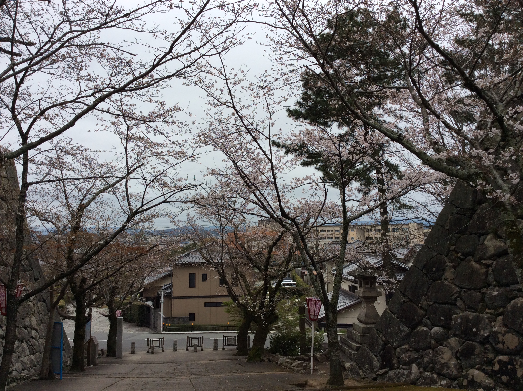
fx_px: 483
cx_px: 262
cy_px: 196
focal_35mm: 32
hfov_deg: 56.9
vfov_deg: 44.1
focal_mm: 3.3
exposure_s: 1/292
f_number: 2.4
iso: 32
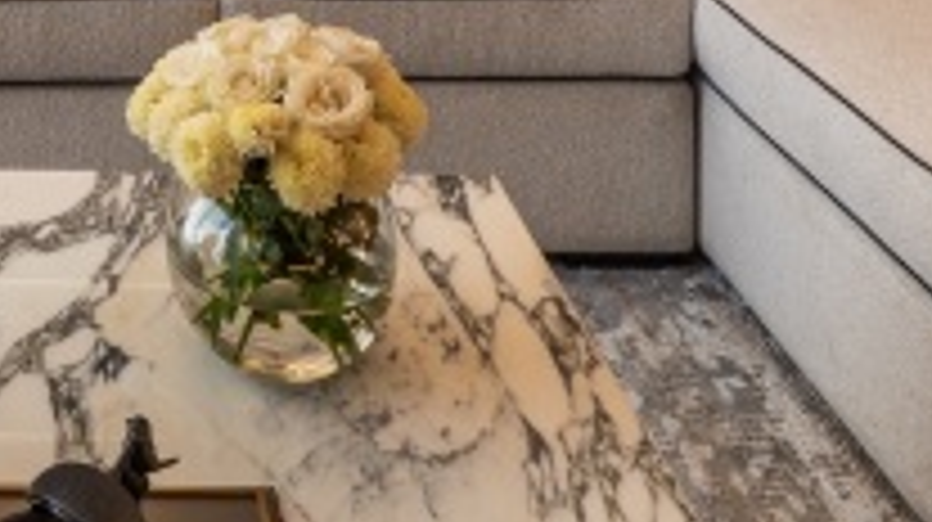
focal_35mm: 56
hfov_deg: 35.2
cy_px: -495
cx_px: 99
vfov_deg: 16.6
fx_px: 1383
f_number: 11
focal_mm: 16
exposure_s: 1/8
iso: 100
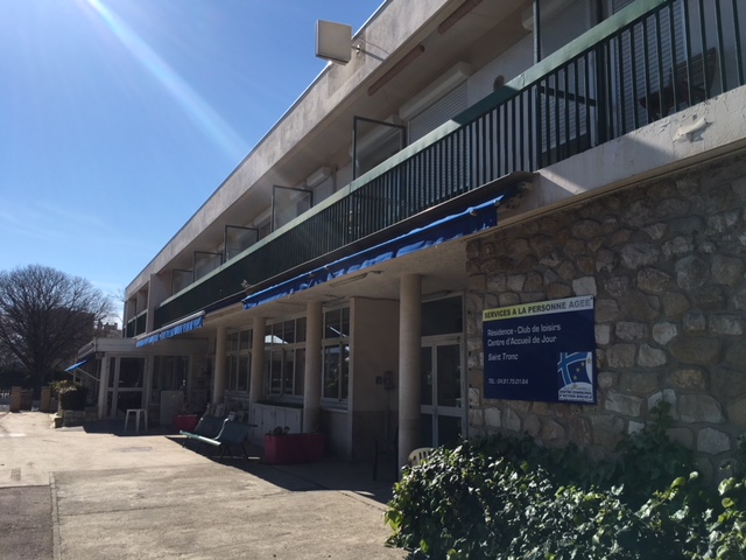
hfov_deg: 61.7
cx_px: 373
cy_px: 280
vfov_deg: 48.2
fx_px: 625
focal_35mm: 29
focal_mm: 4.15
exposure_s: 1/2747
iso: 25
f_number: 2.2
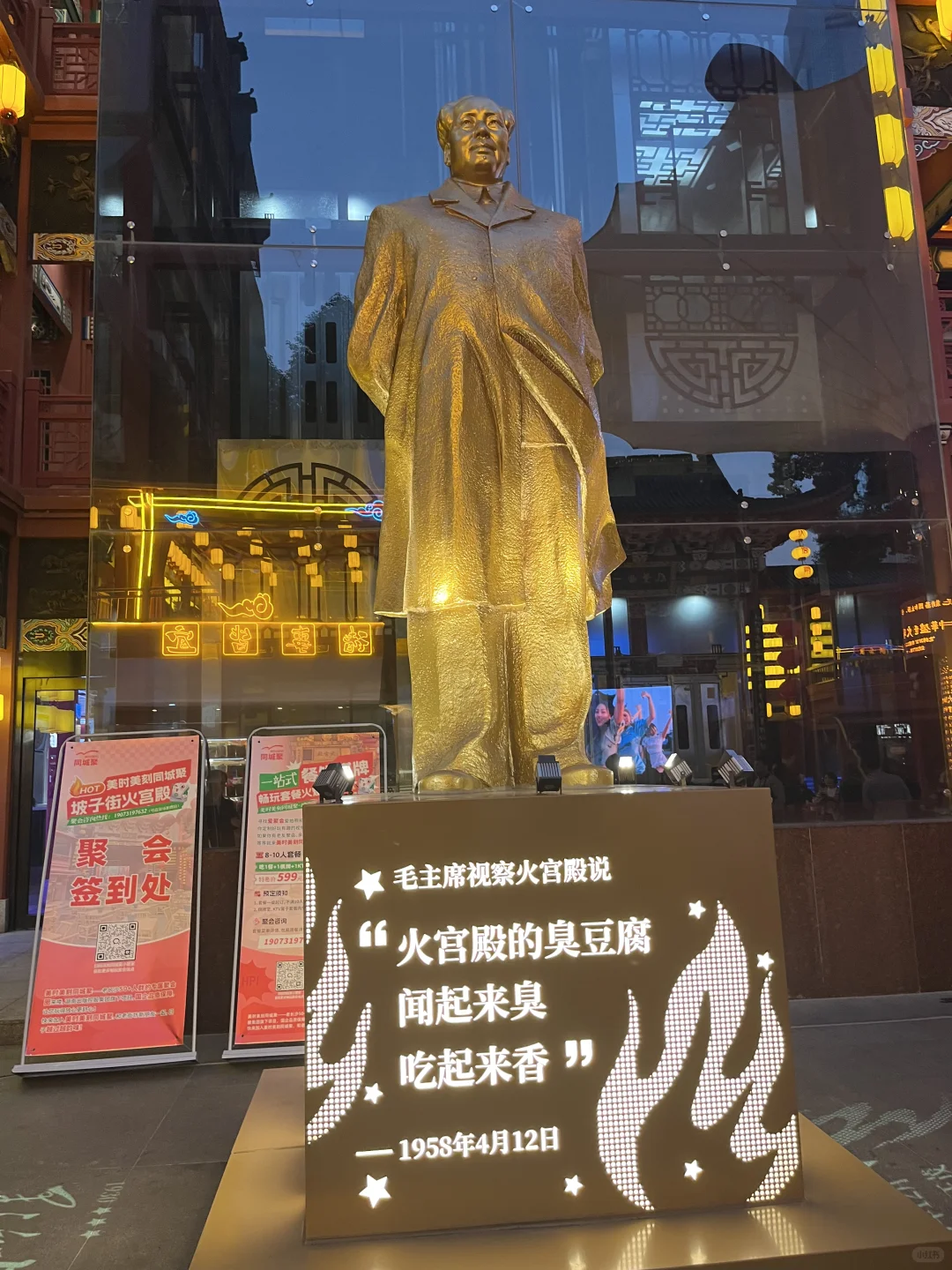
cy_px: 635
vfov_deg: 67.3
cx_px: 476
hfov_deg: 53.1
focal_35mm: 26
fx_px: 953
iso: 100
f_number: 1.6
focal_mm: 5.1
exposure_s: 1/50
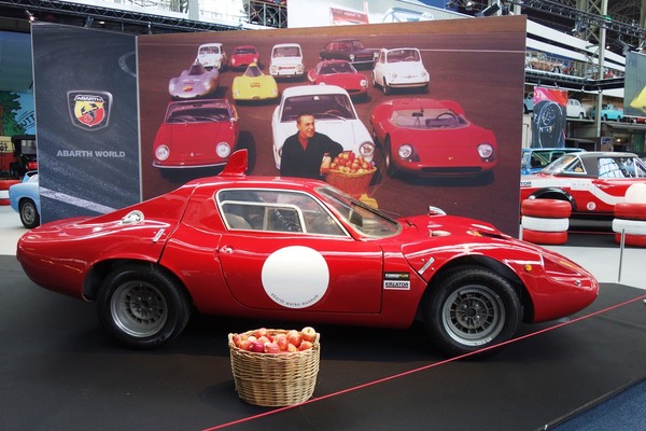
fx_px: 502
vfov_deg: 46.4
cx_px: 323
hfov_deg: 65.5
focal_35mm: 28
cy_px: 216
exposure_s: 1/100
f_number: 2.2
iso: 125
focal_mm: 10.4
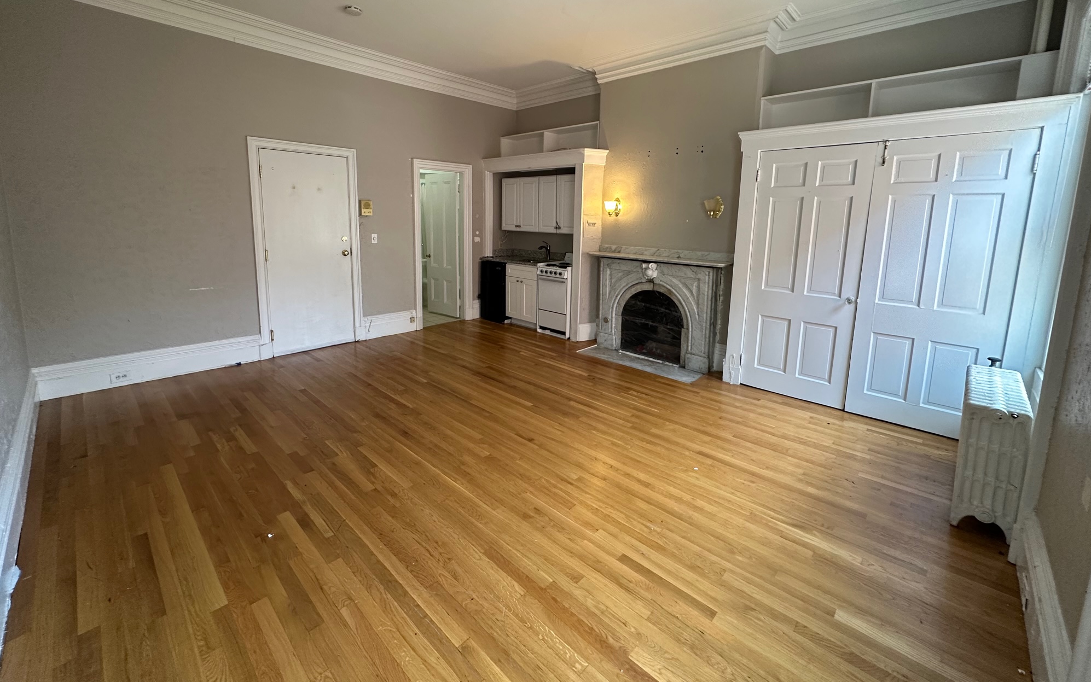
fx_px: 446
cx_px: 543
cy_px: 278
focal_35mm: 15
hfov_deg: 101.5
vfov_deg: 74.1
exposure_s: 1/60
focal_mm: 2.22
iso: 200
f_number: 2.2
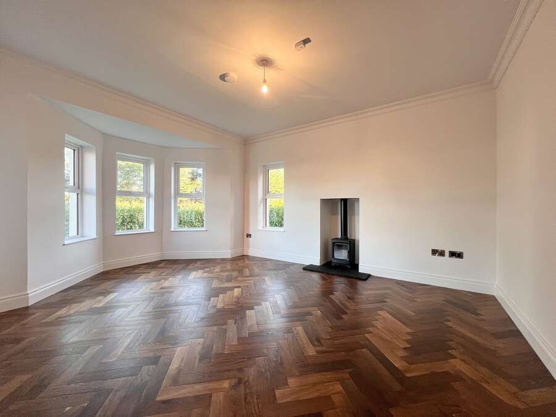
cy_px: 208
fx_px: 209
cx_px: 278
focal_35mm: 13
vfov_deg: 89.9
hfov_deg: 106.2
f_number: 1.8
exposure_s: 1/100
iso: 160
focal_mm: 1.57
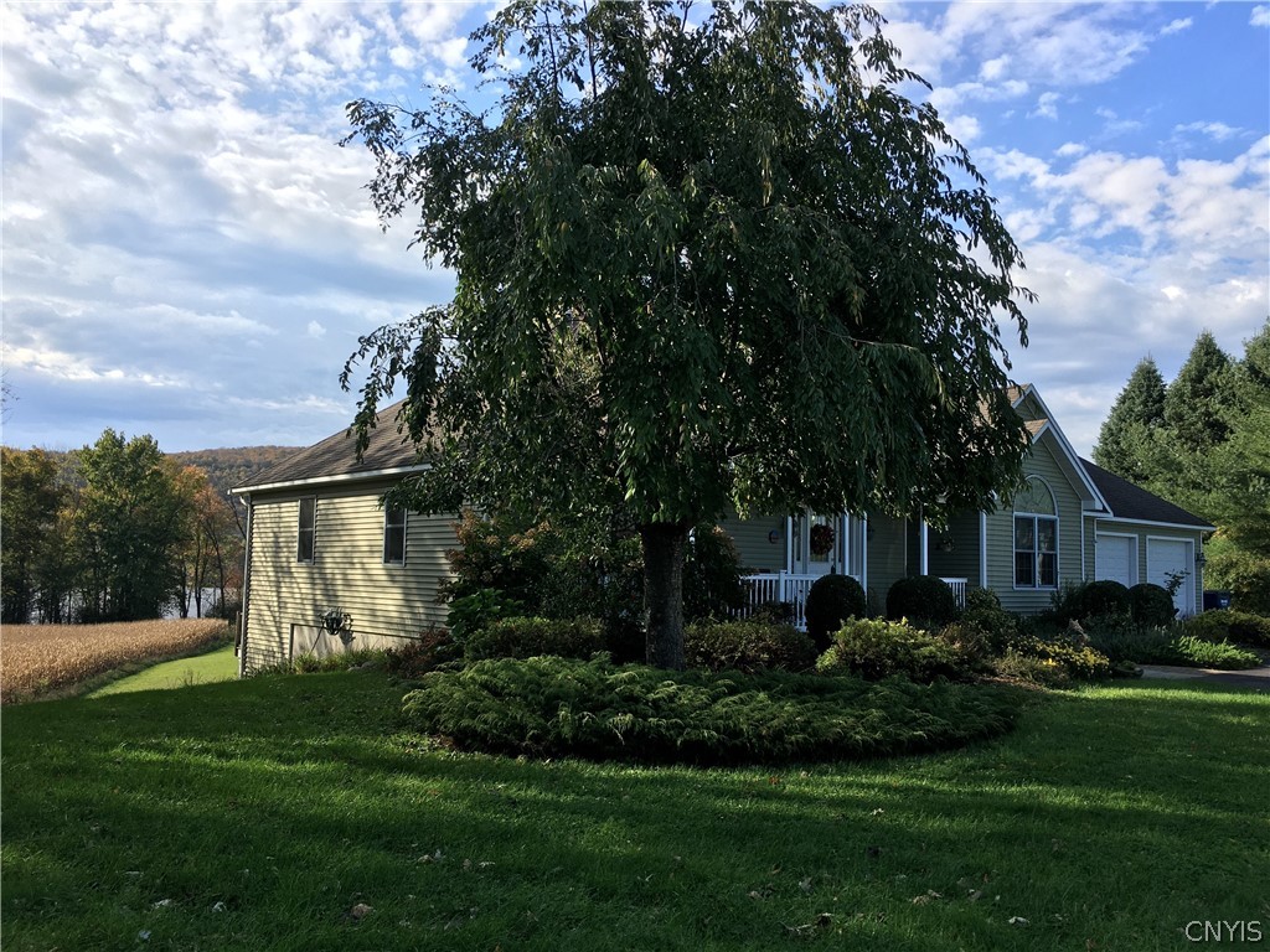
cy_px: 476
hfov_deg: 61.7
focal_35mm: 29
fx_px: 1064
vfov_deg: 48.2
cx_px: 635
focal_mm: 4.15
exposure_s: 1/974
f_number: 2.2
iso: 25
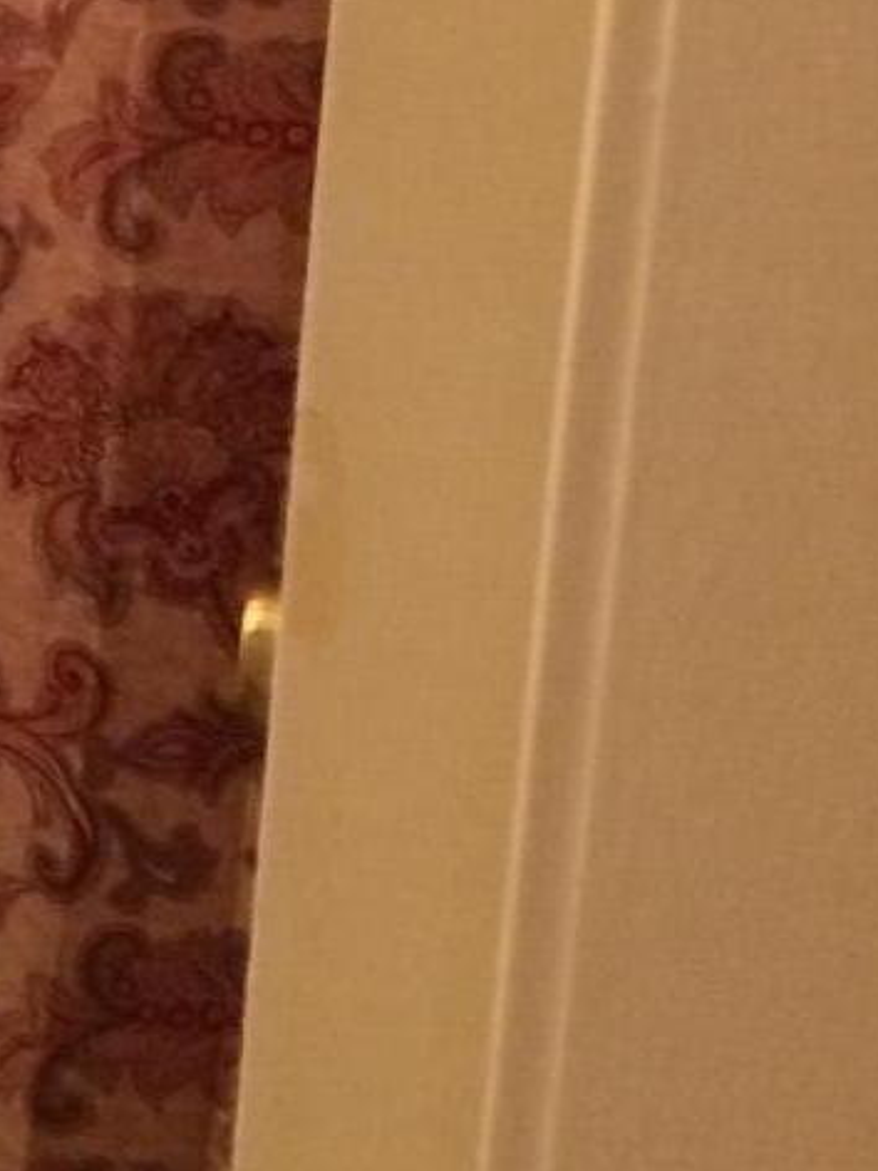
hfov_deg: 10.9
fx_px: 4160
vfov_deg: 15.1
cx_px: -898
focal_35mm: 123
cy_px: -432
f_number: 2.2
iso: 250
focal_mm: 4.15
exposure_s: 1/24
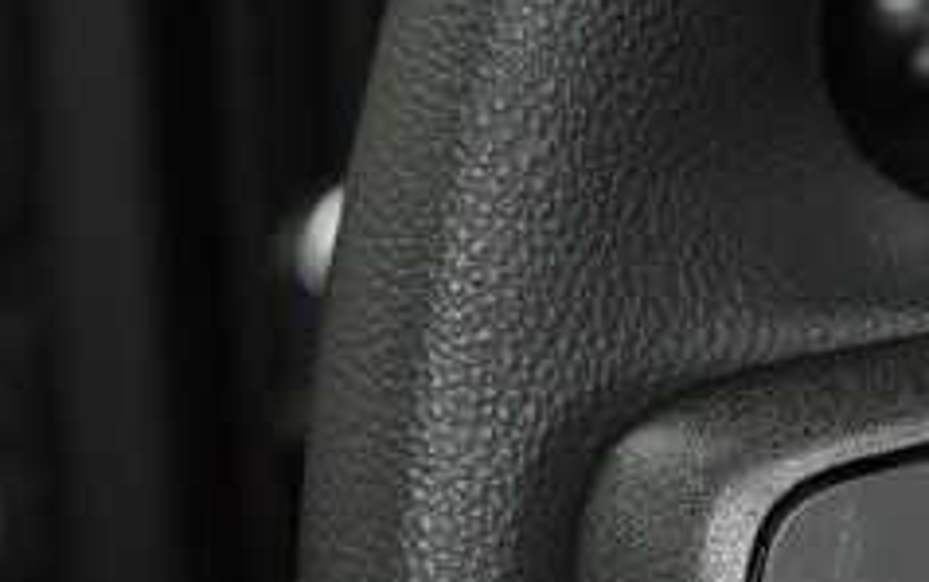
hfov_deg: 7.2
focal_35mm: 288
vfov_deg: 4.5
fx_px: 7295
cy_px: 725
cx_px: 1210
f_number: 4.5
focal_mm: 70
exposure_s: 1/20
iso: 800
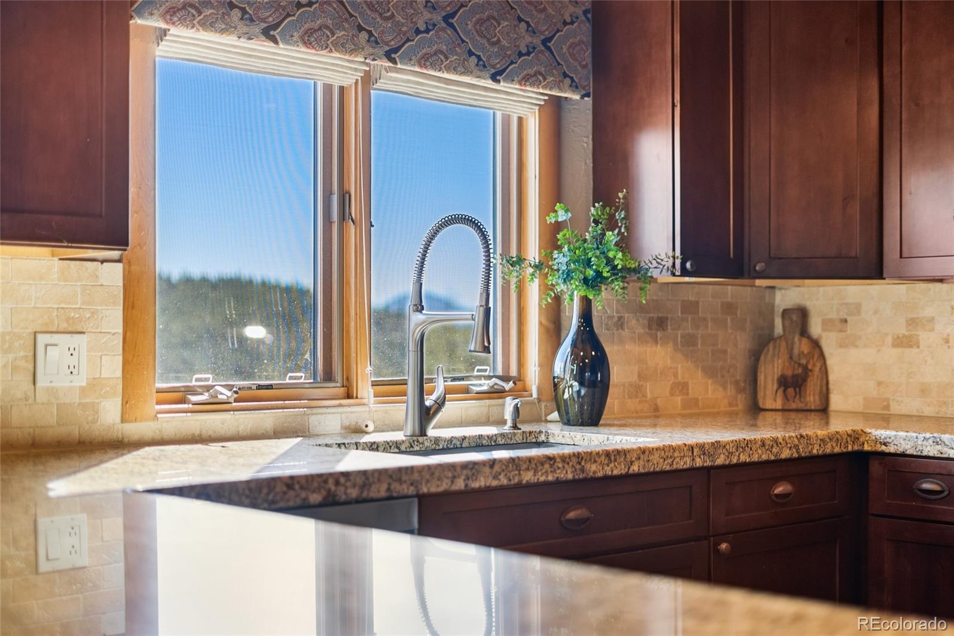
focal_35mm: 50
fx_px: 1325
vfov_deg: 27.0
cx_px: 477
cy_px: 318
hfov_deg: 39.6
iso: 200
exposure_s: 1/100
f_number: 1.8
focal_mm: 50
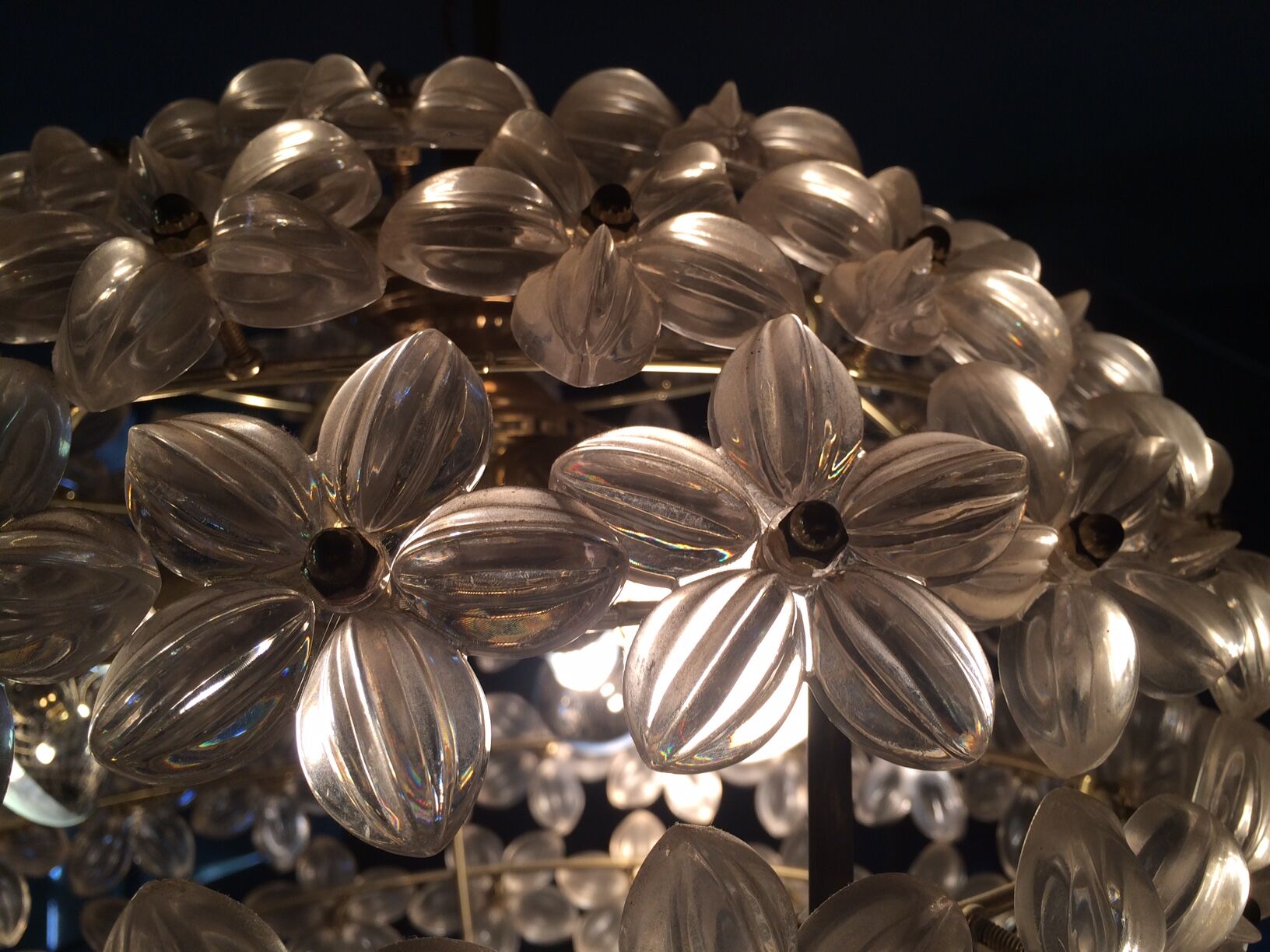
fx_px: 1064
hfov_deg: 61.7
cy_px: 476
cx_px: 635
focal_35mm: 29
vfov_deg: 48.2
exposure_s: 1/152
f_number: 2.2
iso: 32
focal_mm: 4.15
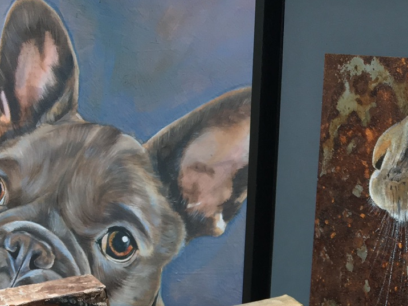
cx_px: 472
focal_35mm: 83
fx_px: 978
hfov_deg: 22.0
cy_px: 369
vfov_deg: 17.0
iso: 40
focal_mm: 4.15
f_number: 2.2
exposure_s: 1/100
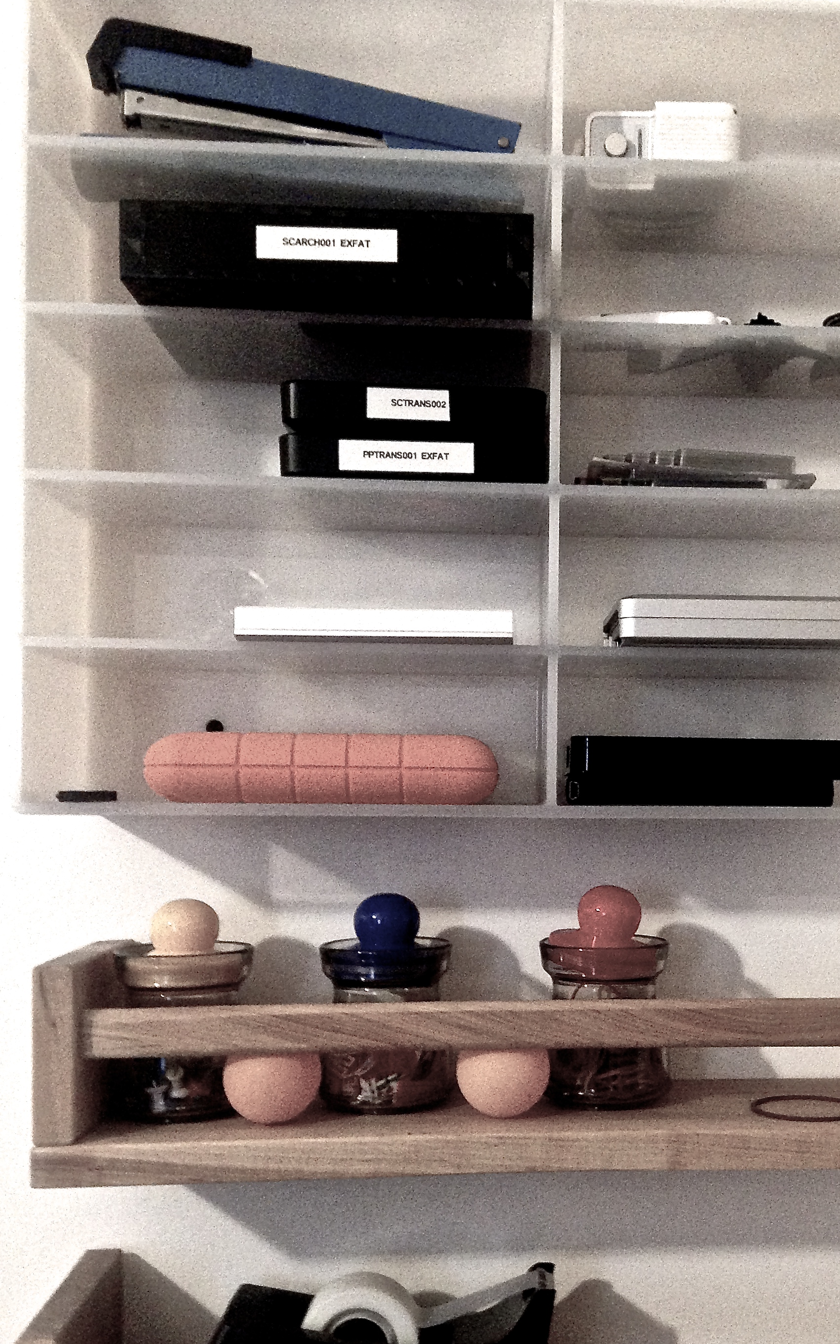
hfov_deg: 30.2
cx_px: 597
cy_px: 777
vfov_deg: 47.0
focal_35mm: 42
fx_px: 1538
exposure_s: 1/15
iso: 640
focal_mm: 4.12
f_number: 2.4
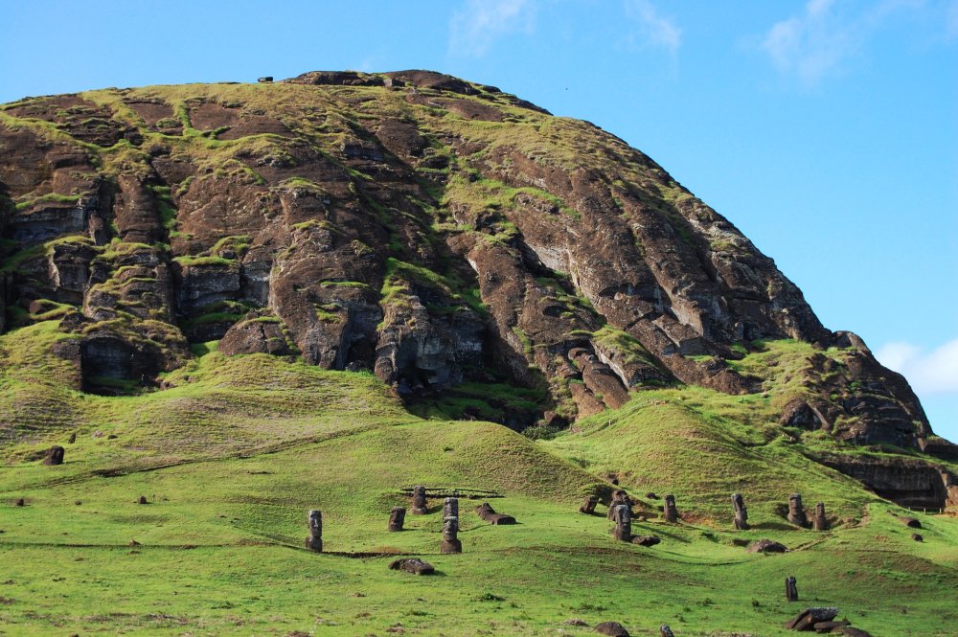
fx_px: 2194
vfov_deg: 16.5
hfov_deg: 24.6
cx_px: 479
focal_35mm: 82
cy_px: 318
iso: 250
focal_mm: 55
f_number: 10
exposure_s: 1/250
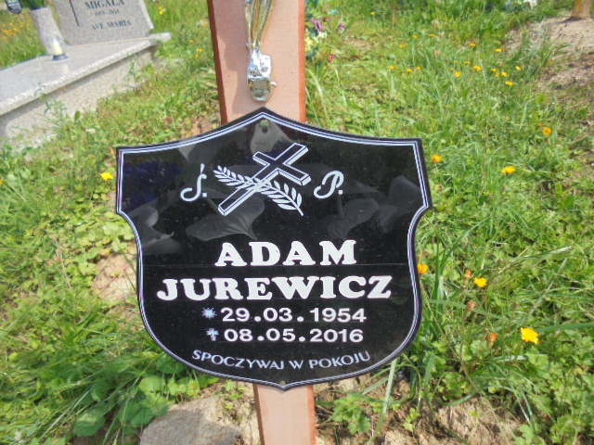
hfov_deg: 67.3
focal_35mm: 26
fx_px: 446
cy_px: 222
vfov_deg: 53.1
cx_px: 297
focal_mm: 4.6
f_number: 3.5
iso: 100
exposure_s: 1/640
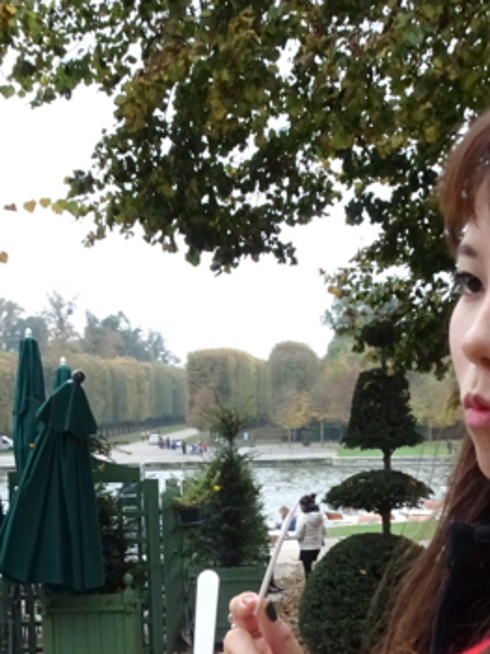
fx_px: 1322
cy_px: 619
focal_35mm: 70
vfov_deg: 26.6
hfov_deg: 21.0
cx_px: 255
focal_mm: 4.1
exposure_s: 1/250
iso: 400
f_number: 3.5
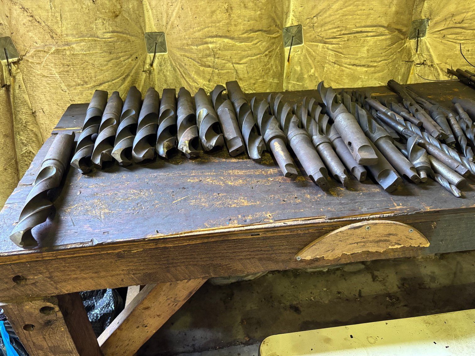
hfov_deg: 67.3
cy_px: 178
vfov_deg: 53.1
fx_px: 357
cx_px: 238
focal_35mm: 26
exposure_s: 1/60
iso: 500
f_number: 1.6
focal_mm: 5.96
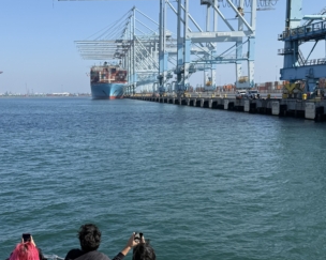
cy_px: 177
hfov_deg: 35.7
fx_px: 502
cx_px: 111
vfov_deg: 28.9
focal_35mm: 52
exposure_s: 1/3759
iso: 80
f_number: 1.78
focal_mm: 6.76
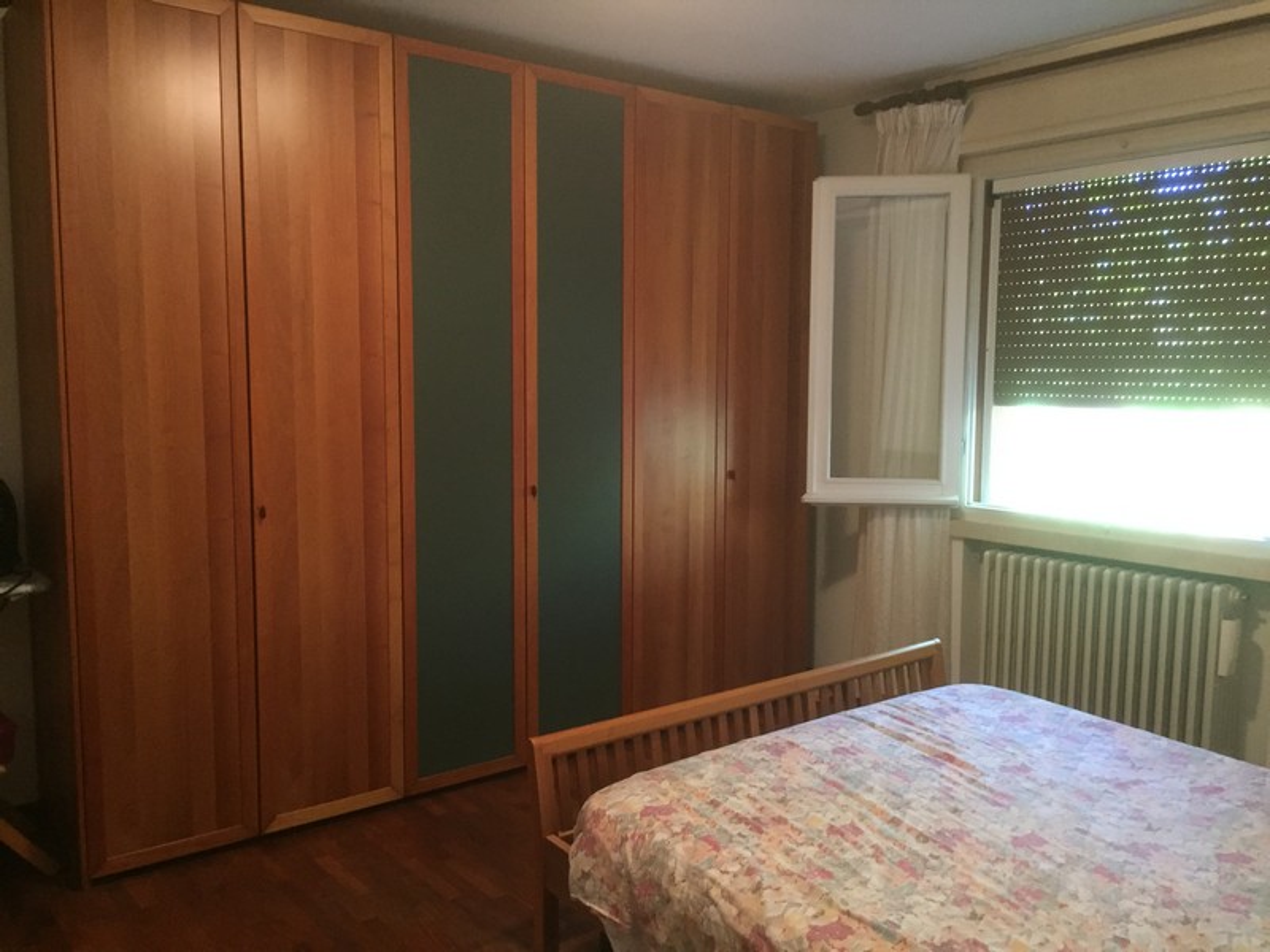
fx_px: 1064
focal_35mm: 29
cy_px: 476
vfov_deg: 48.2
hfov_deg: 61.7
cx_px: 635
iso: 320
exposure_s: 1/25
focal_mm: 4.15
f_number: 2.2
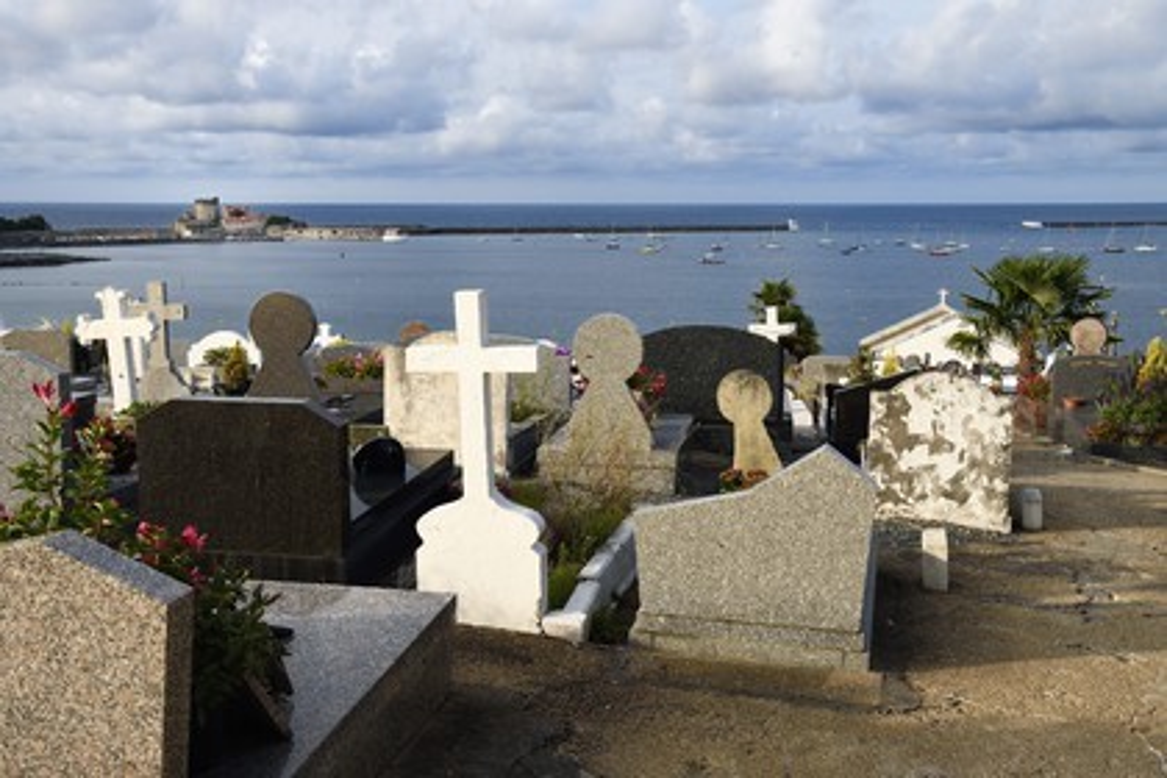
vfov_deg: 35.1
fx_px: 1232
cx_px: 584
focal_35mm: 38
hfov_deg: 50.7
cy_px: 389
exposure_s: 1/125
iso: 200
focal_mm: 38
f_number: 13
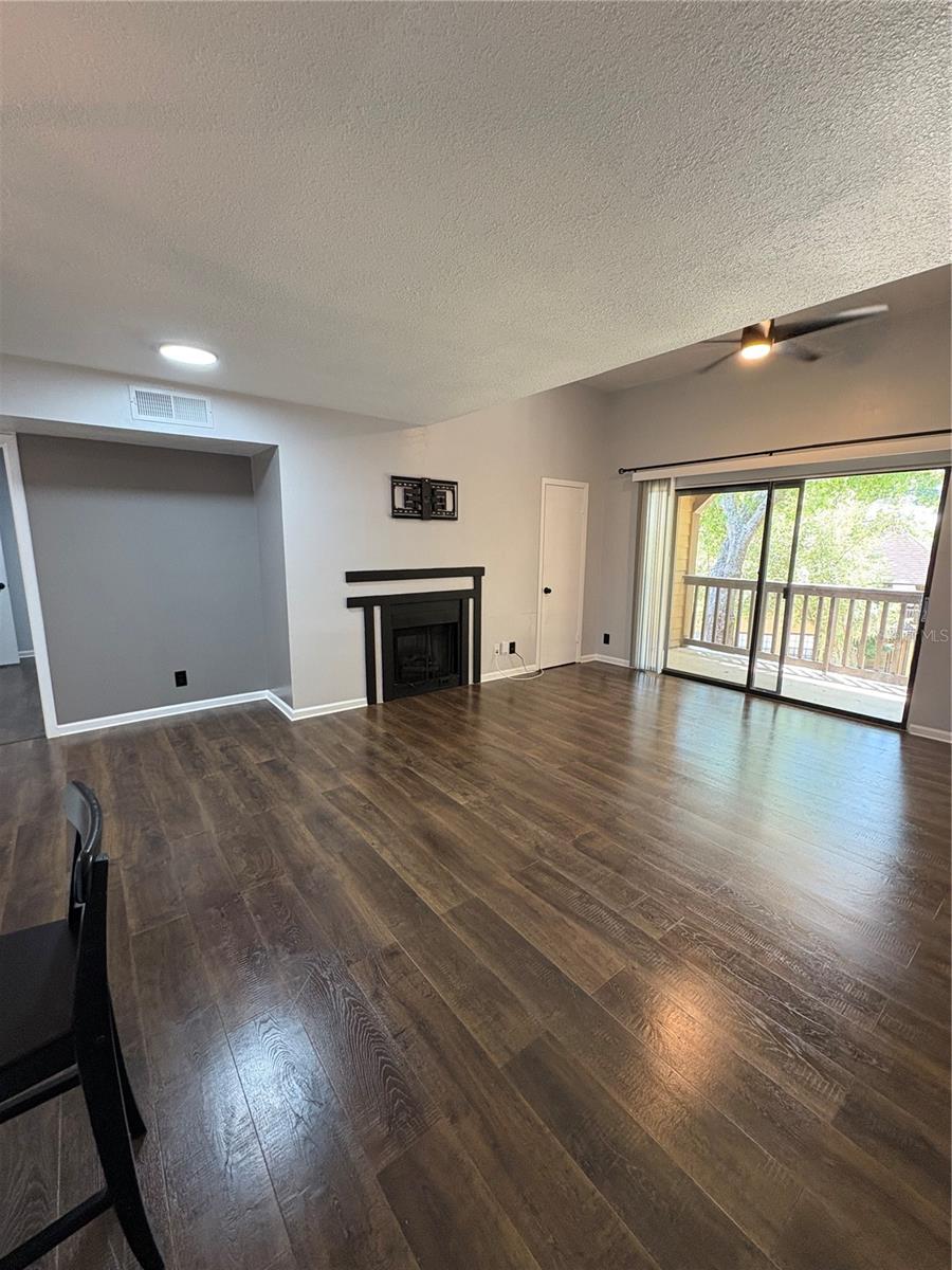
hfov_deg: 85.7
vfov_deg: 102.1
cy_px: 635
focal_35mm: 14
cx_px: 476
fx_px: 513
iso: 320
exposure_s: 1/60
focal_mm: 2.22
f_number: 2.2
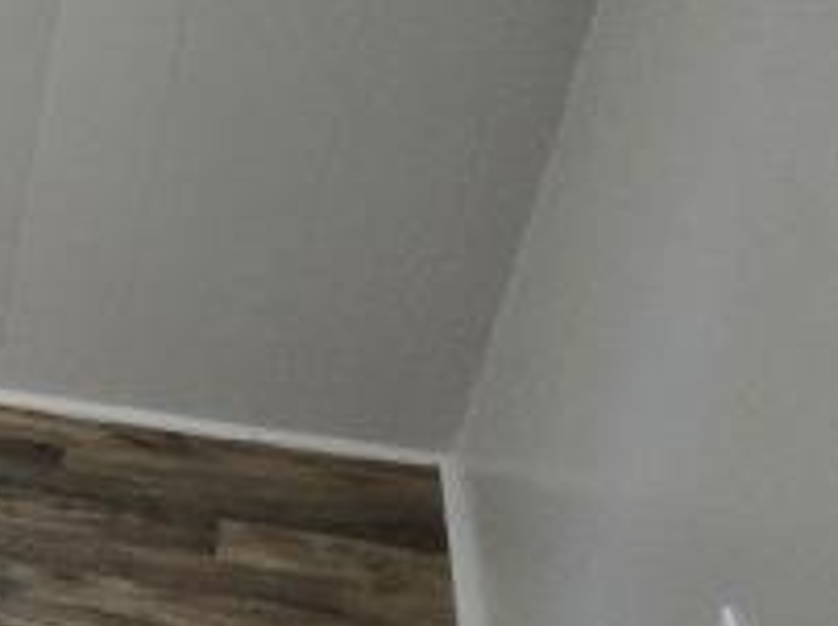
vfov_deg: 21.9
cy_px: 514
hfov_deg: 20.3
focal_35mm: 66
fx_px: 1596
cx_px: -697
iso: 1000
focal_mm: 2.2
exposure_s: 1/60
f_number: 2.2
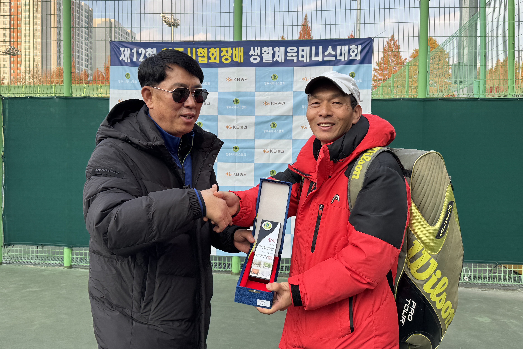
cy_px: 166
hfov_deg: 60.3
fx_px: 450
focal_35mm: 31
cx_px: 255
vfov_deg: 42.3
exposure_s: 1/765
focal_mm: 6.76
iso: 80
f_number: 1.78
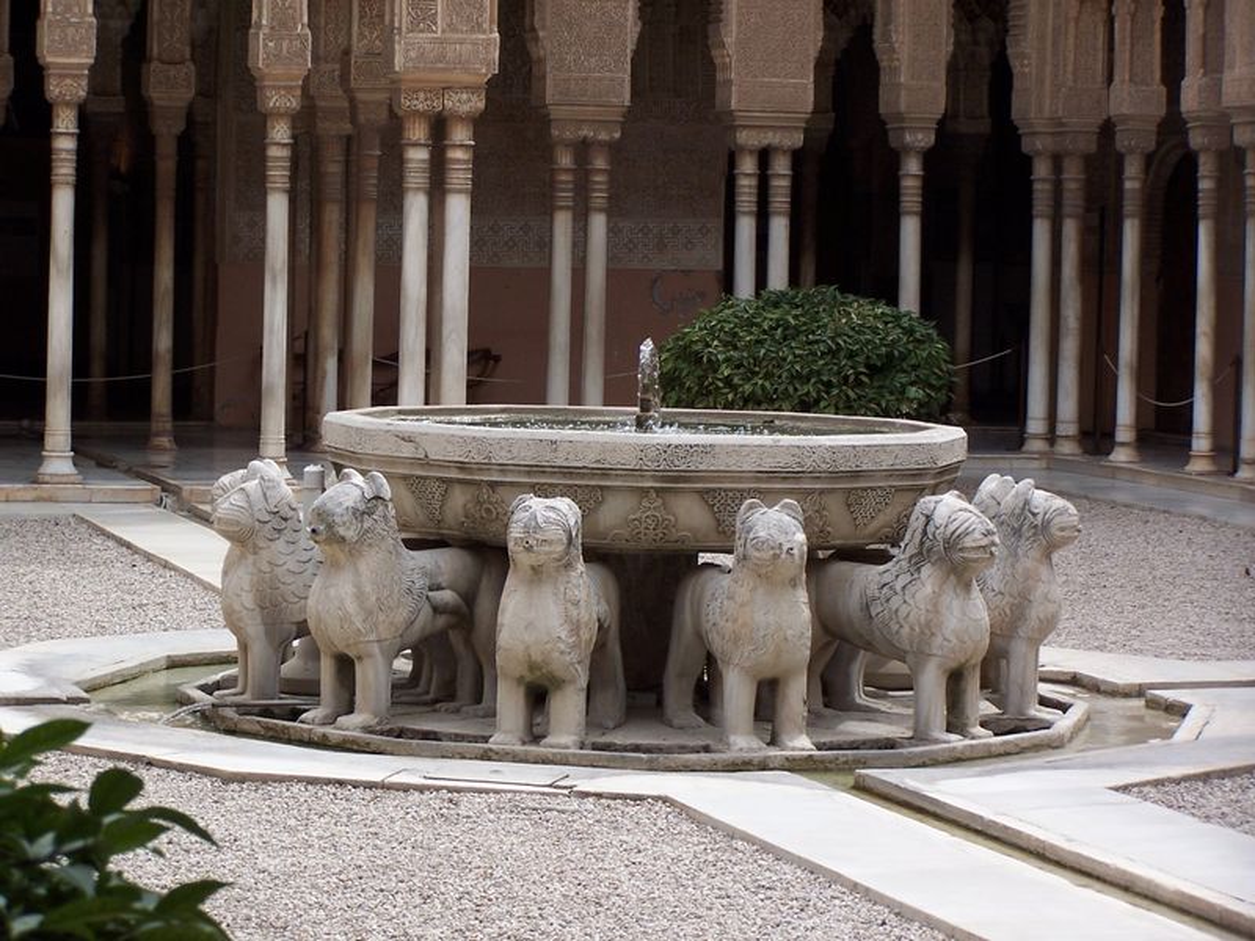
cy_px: 470
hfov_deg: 16.8
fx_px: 4242
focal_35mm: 117
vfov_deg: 12.7
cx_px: 628
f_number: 3.2
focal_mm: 19.4
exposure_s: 1/750
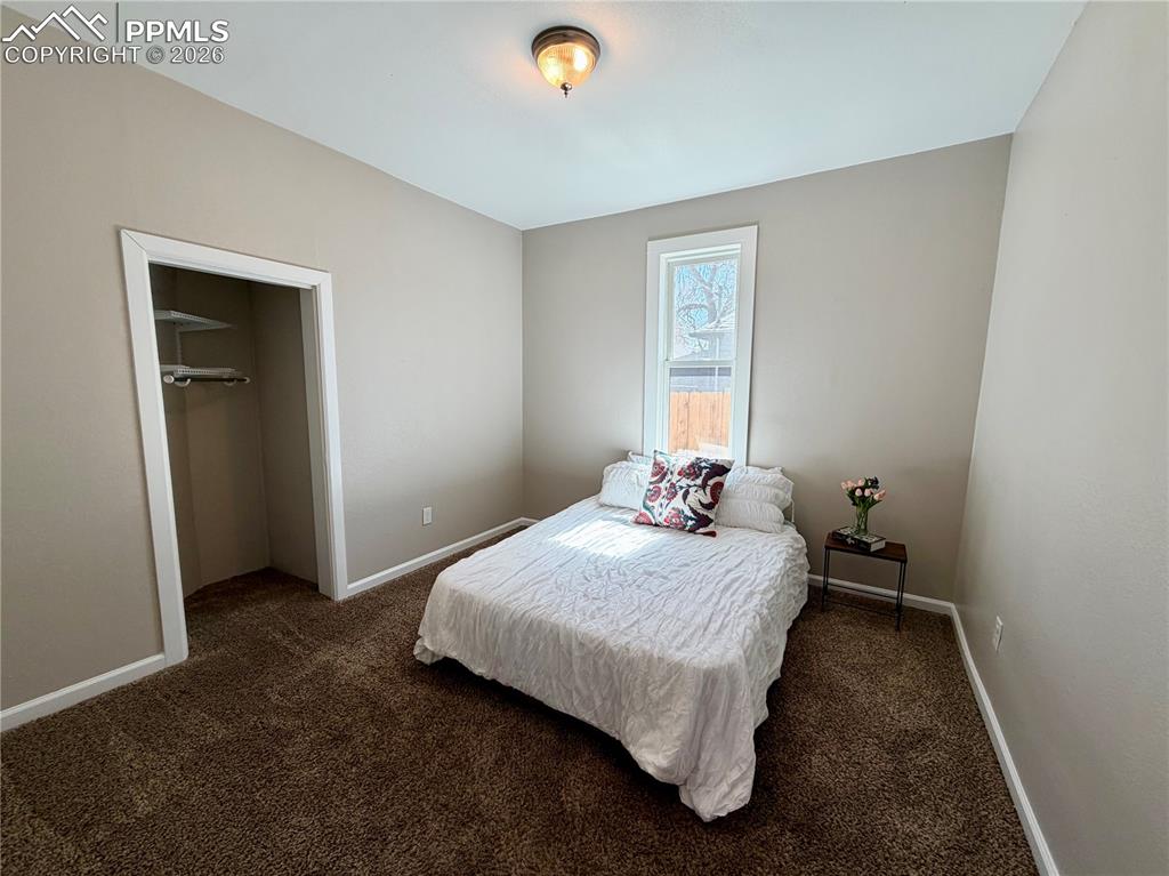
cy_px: 438
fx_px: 473
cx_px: 584
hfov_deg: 102.1
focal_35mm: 14
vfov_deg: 85.6
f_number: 2.2
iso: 80
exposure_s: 1/120
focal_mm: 2.22
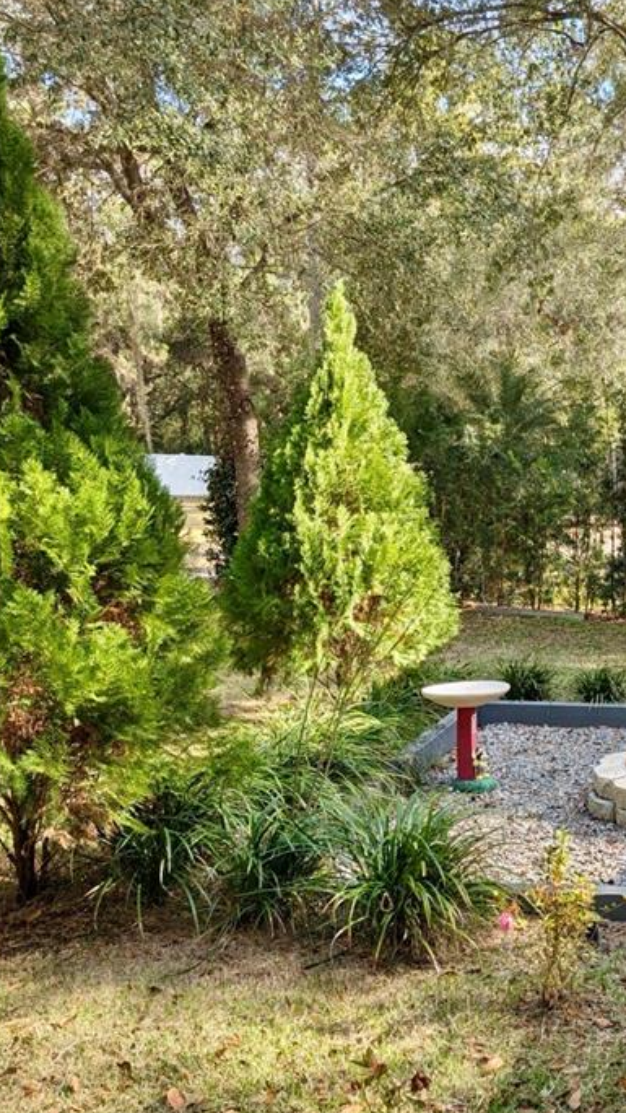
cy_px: 584
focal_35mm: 39
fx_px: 1150
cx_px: 679
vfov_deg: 51.6
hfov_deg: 27.9
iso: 18
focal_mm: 6.9
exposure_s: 1/241
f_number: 1.68
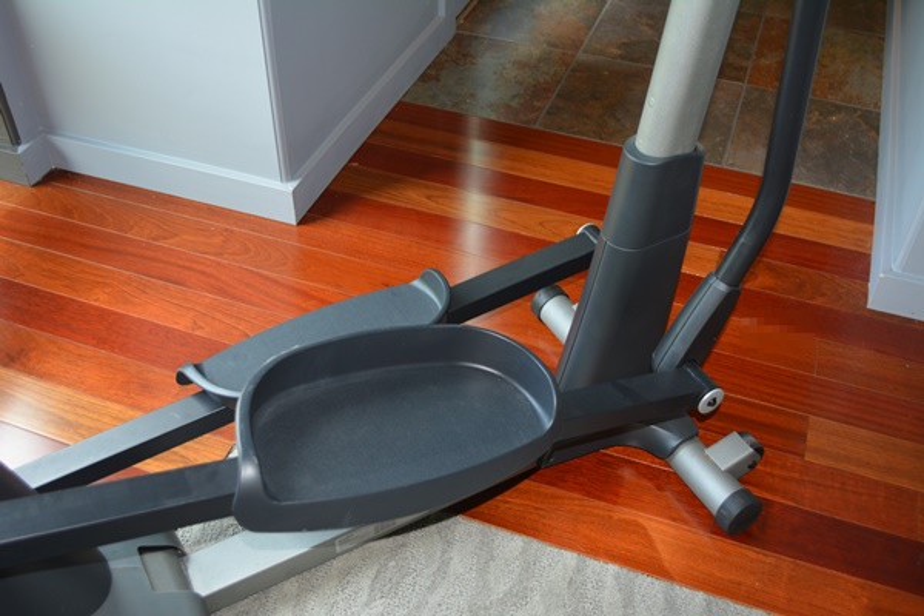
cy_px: 308
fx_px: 924
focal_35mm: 36
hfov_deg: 53.1
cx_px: 462
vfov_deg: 36.9
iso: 450
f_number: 4
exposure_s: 1/60
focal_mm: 24
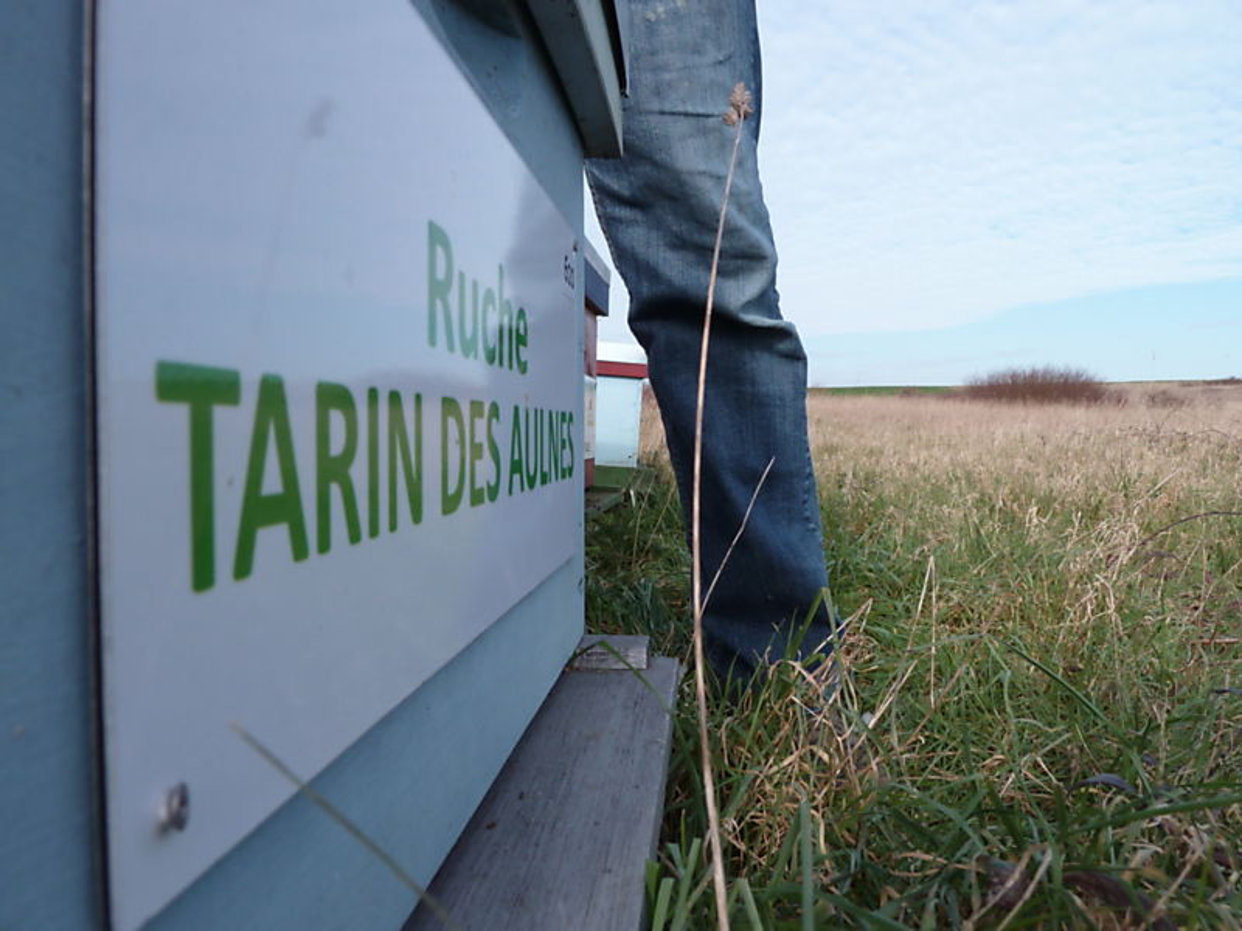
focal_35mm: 25
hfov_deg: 69.4
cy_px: 466
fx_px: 897
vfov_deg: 54.9
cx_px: 621
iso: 80
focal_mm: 4.1
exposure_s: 1/400
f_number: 4
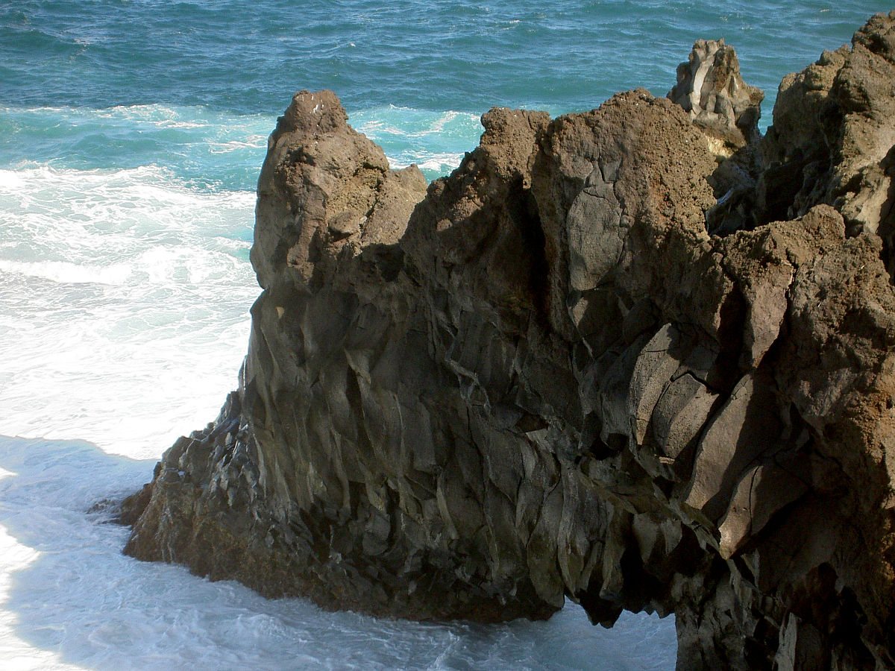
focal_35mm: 102
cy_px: 336
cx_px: 448
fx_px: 2637
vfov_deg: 14.5
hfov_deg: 19.3
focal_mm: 16.8
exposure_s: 1/320
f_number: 4.9
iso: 100
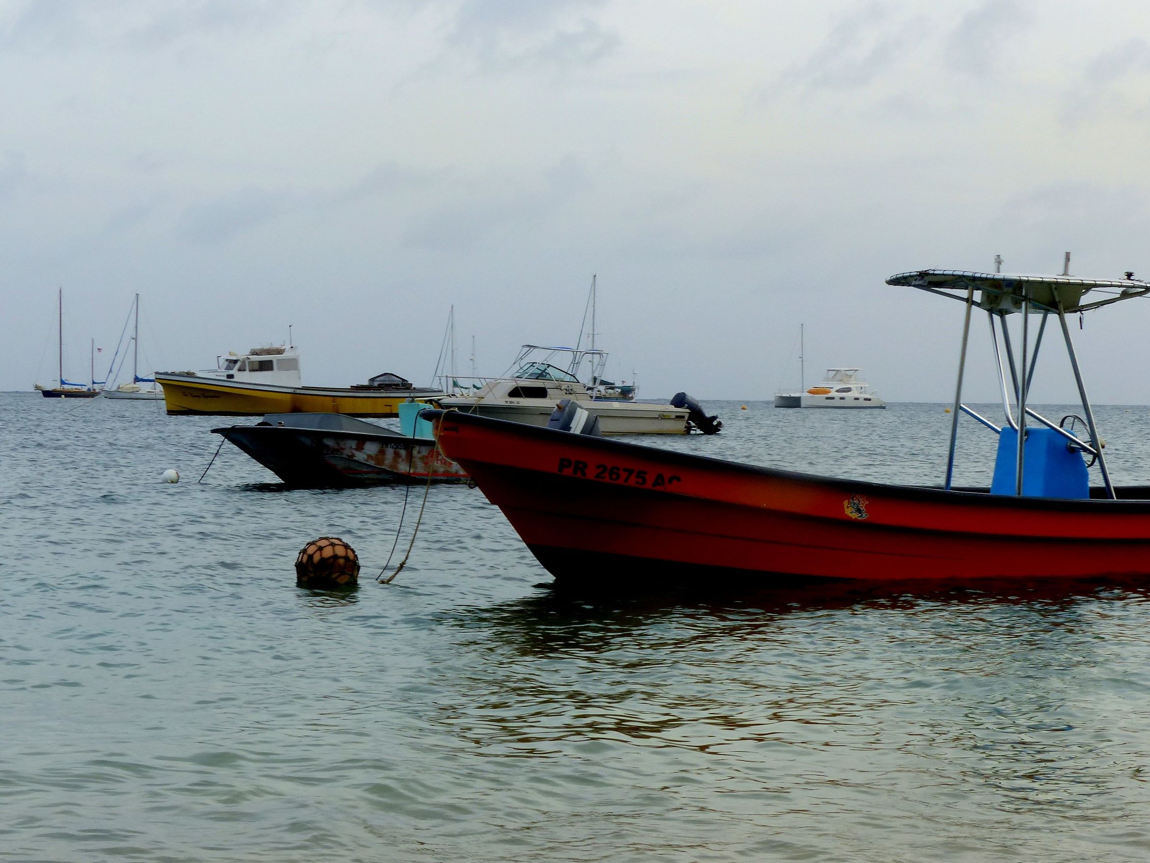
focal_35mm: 80
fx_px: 2658
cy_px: 429
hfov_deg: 24.4
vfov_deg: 18.4
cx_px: 589
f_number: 8
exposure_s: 1/60
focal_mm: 14
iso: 100
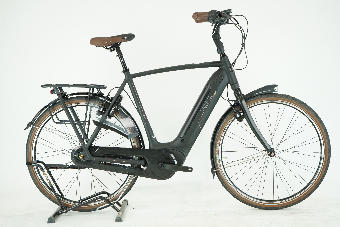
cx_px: 170
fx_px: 529
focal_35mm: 56
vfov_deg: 24.2
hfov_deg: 35.6
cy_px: 114
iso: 2000
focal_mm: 56
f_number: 5.6
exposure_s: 1/200
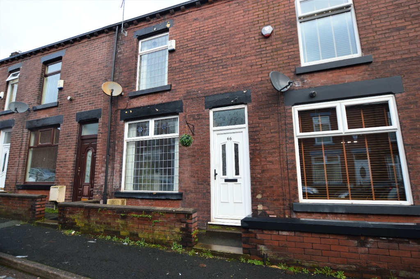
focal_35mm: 15
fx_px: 175
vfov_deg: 77.2
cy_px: 140
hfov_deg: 100.4
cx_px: 210
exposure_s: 1/100
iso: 100
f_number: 5
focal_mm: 10
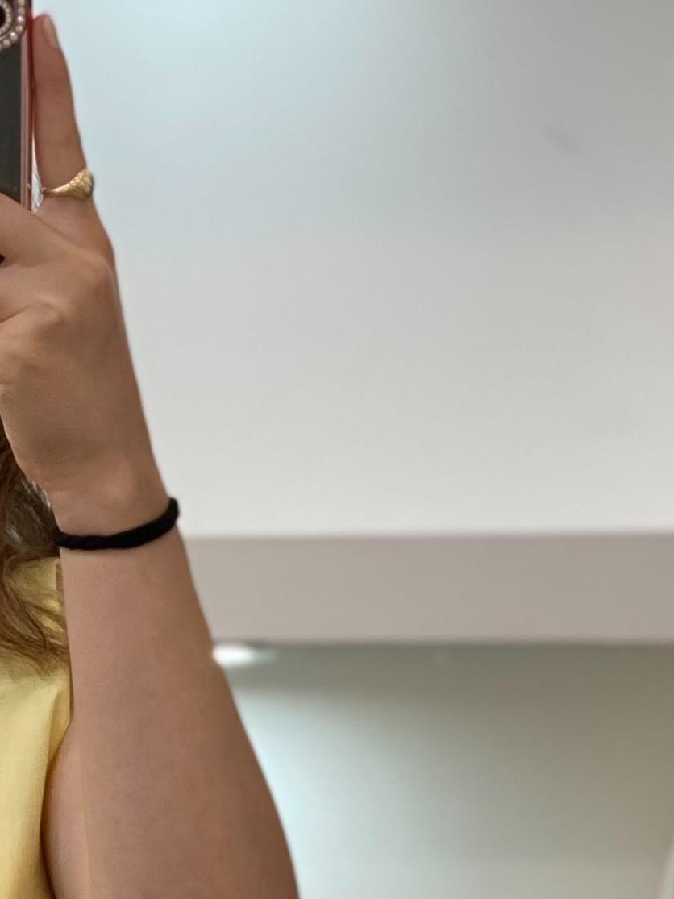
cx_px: -67
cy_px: 1209
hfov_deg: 7.8
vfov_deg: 10.3
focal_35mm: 188
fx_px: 4882
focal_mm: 6
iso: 80
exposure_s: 1/100
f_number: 2
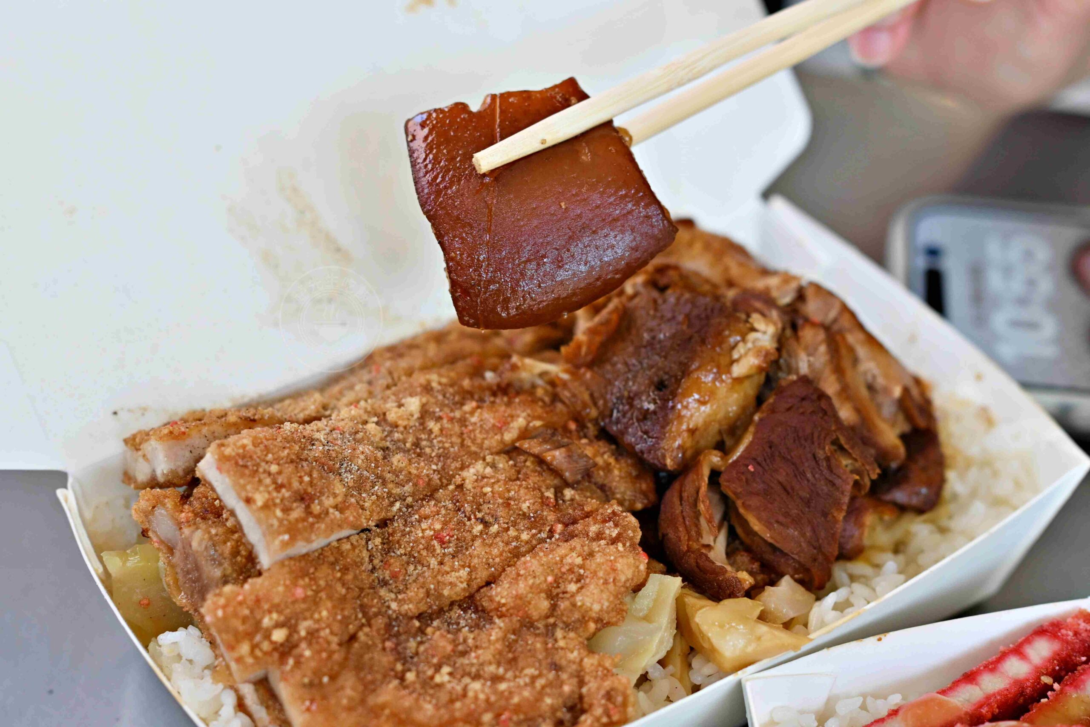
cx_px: 545
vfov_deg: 18.2
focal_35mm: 75
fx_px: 2271
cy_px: 364
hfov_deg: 27.0
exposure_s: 1/200
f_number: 3.2
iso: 180
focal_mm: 50
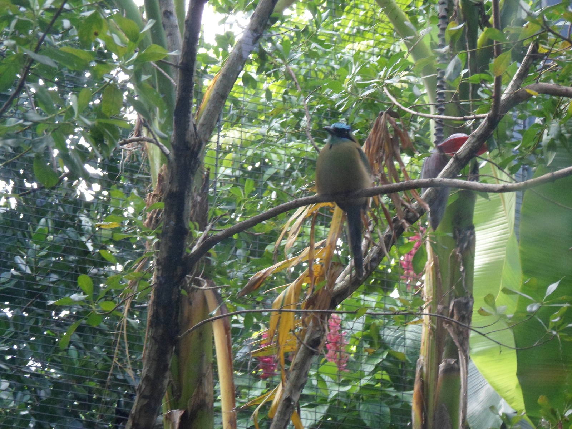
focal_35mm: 130
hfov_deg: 15.2
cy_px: 214
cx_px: 286
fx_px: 2148
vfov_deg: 11.4
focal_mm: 22.5
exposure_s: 1/45
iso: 320
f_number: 5.4
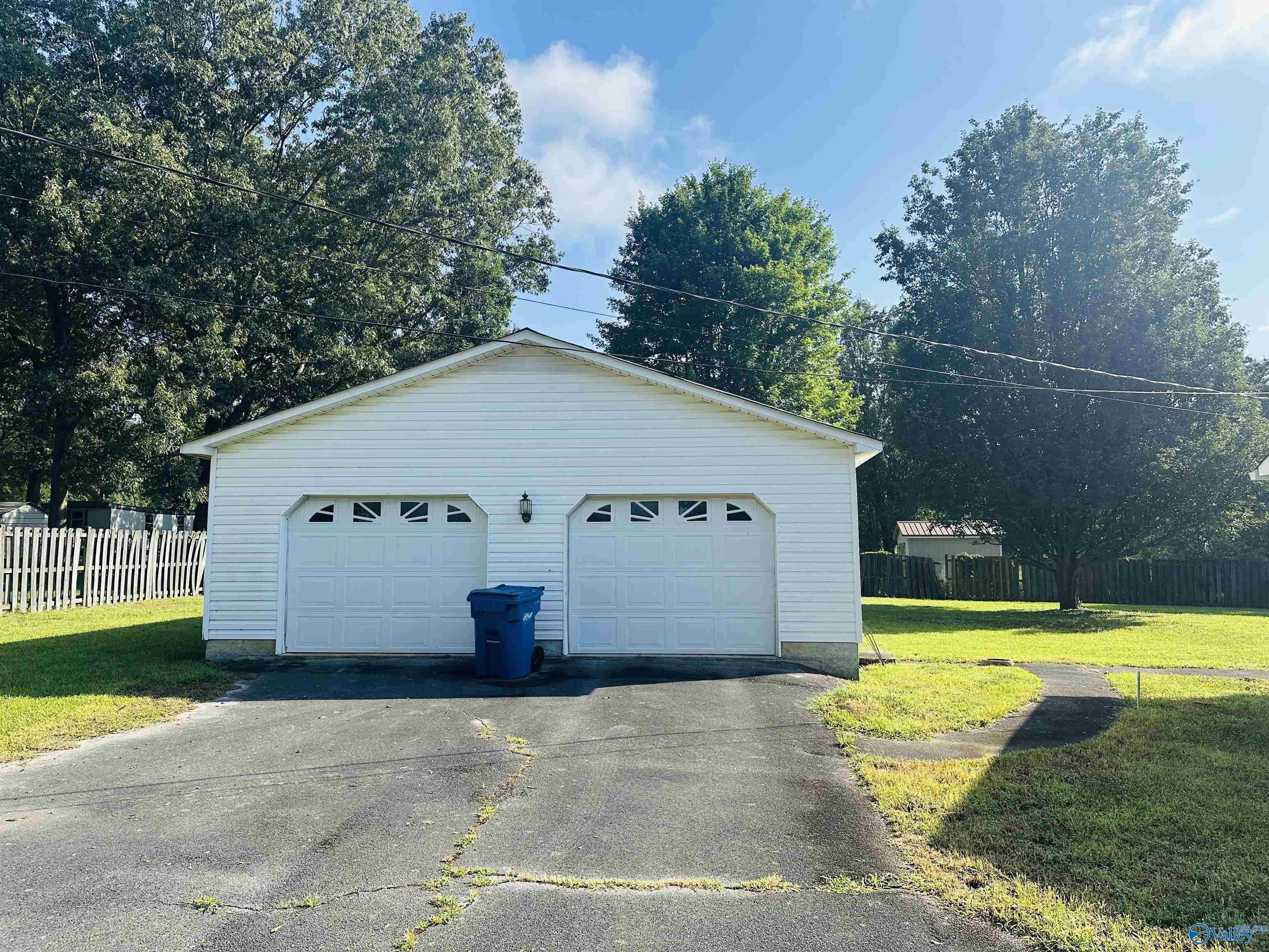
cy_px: 476
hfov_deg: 71.6
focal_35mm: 24
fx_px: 880
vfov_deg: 56.8
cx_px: 634
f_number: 1.78
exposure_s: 1/2299
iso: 80
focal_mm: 6.86
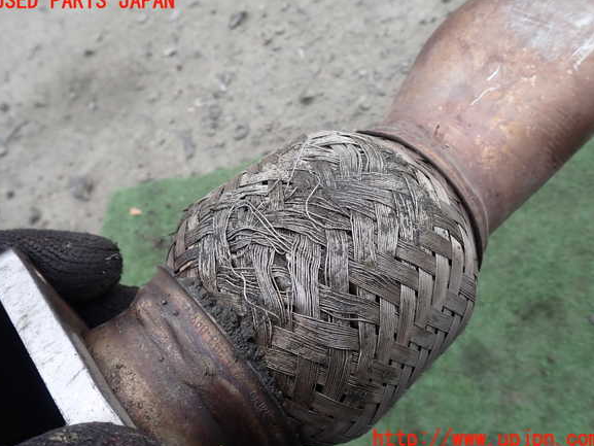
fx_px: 446
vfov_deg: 53.1
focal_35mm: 26
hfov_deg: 67.3
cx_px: 296
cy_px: 220
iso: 100
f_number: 2.8
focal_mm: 4.5
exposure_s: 1/250
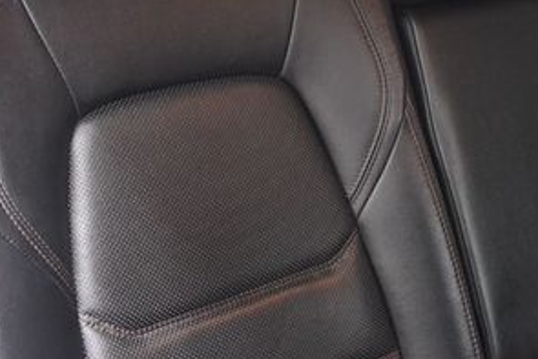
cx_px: 357
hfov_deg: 30.7
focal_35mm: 65
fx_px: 972
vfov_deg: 20.7
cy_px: 64
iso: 3200
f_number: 3.8
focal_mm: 20
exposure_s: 1/80
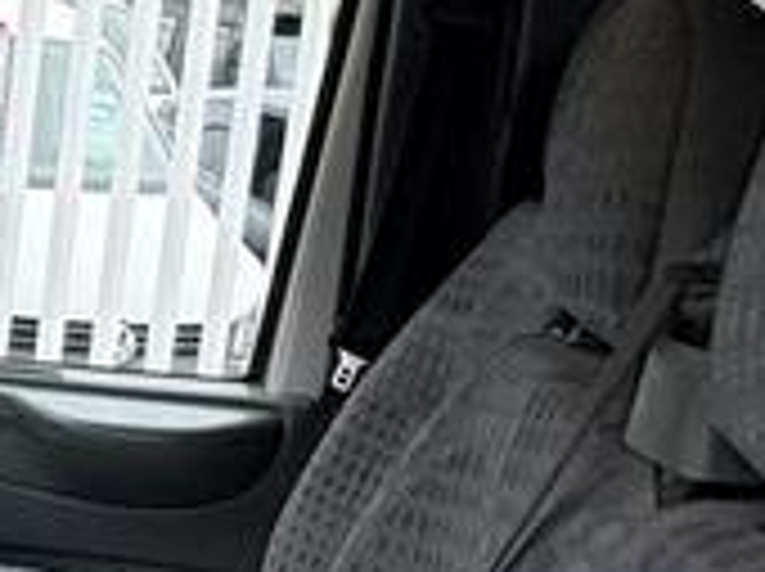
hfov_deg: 24.5
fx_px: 1633
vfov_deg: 19.8
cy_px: 347
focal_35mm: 74
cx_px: -90
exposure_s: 1/210
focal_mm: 2.22
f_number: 2.2
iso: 64
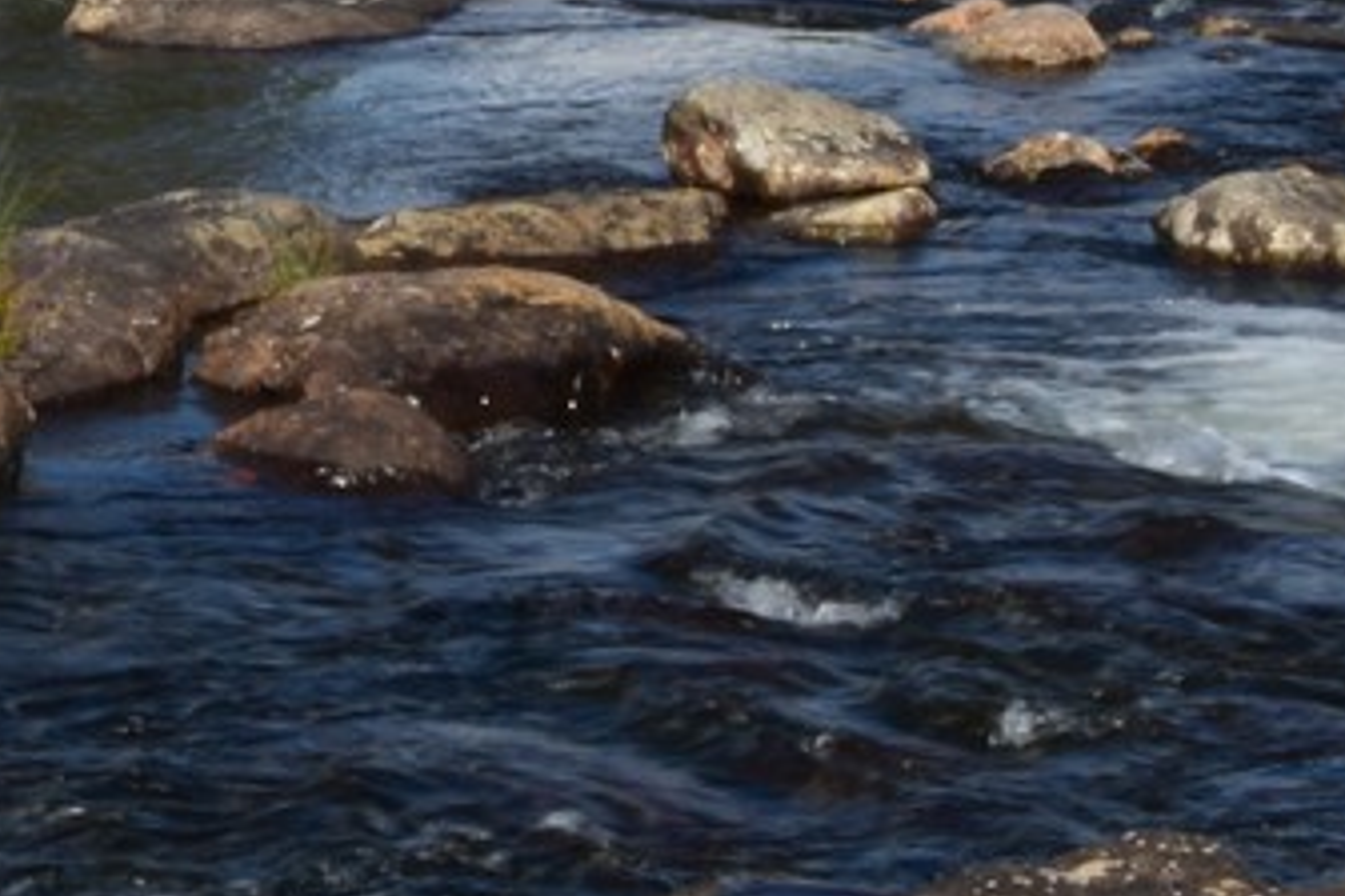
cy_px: -384
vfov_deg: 7.8
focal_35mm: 174
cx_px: -8
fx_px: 6500
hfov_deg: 11.7
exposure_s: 1/25
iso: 100
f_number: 25
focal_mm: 26
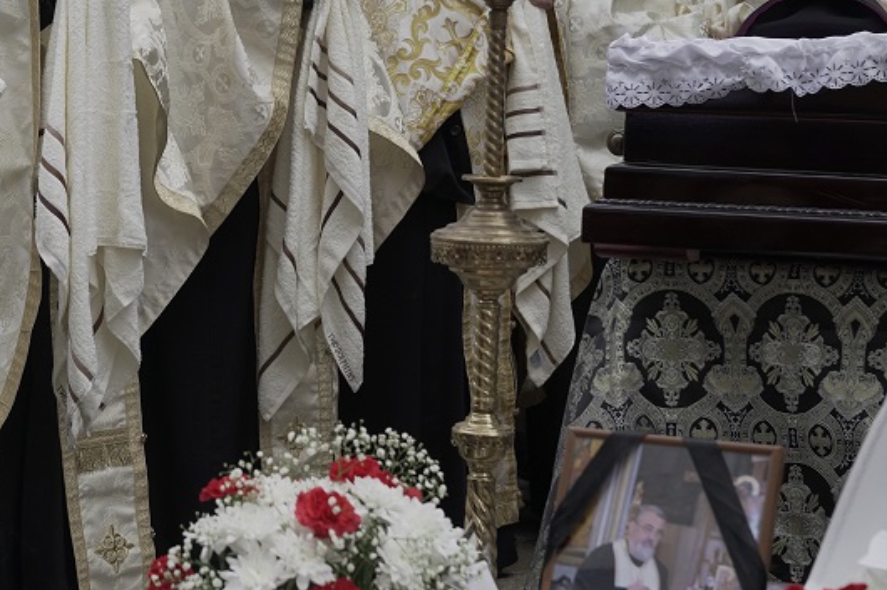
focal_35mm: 111
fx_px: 2734
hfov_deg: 18.1
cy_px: 130
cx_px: 84
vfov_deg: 12.3
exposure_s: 1/500
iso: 200
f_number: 5
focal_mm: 49
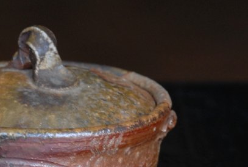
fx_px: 2271
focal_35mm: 329
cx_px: 35
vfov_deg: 4.2
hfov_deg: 6.2
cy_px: 111
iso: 400
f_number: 10
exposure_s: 1/60
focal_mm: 105
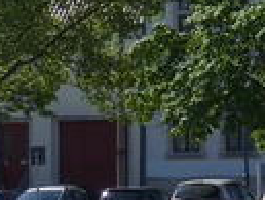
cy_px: -43
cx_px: 300
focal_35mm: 248
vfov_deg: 6.0
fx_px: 1900
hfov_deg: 7.9
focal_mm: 9
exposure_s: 1/800
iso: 80
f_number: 3.9
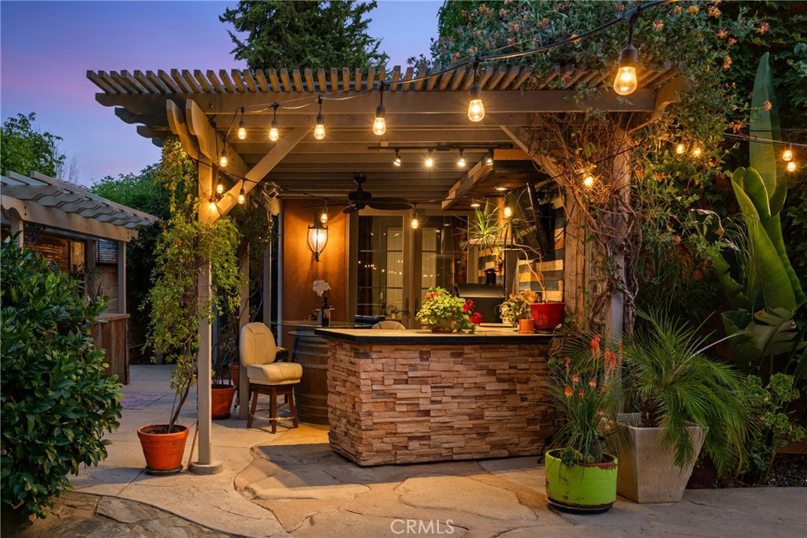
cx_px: 404
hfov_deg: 60.3
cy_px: 269
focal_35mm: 31
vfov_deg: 42.3
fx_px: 695
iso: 1000
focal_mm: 31
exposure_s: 1/4
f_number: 8
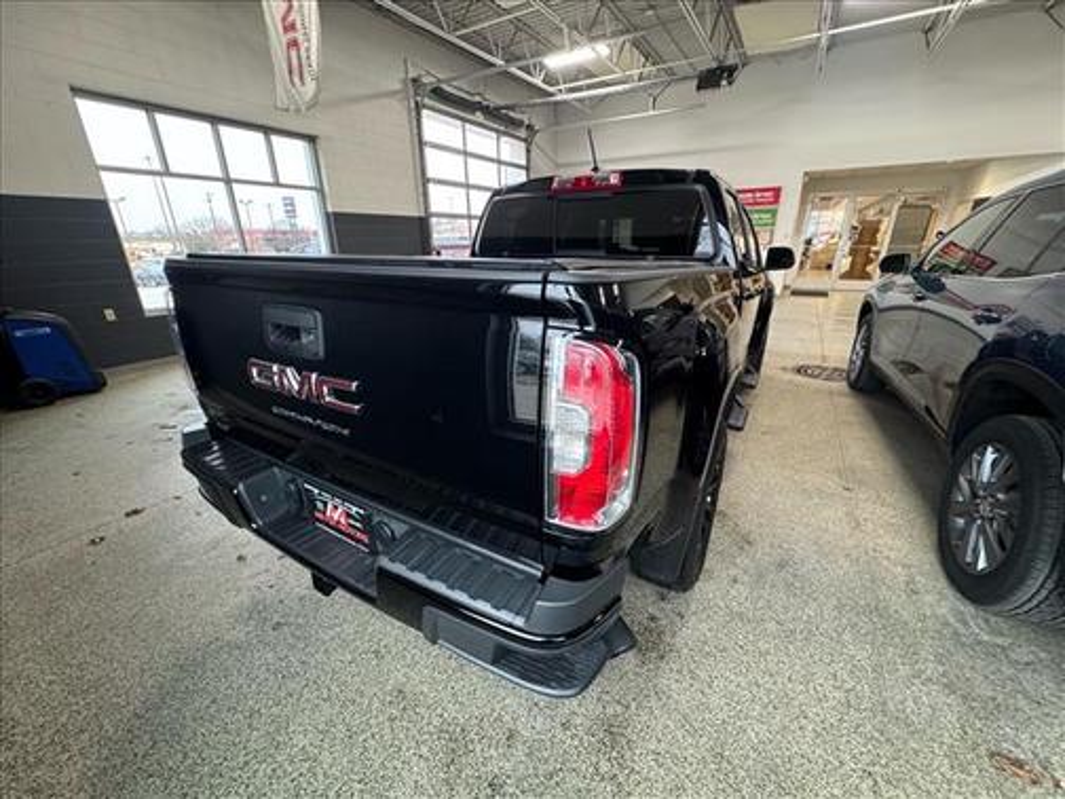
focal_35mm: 14
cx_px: 532
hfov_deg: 102.1
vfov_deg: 85.7
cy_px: 400
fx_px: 431
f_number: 2.2
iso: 400
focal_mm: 2.22
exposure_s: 1/60
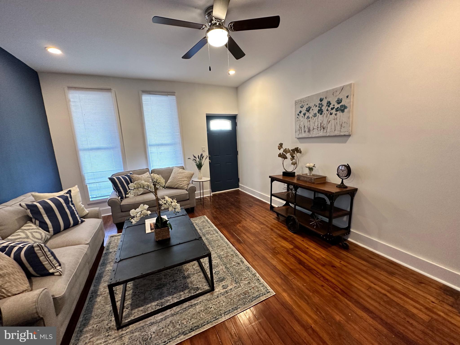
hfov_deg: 102.1
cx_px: 230
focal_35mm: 14
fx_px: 186
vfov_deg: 85.7
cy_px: 172
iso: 250
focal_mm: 2.22
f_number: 2.2
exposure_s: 1/60
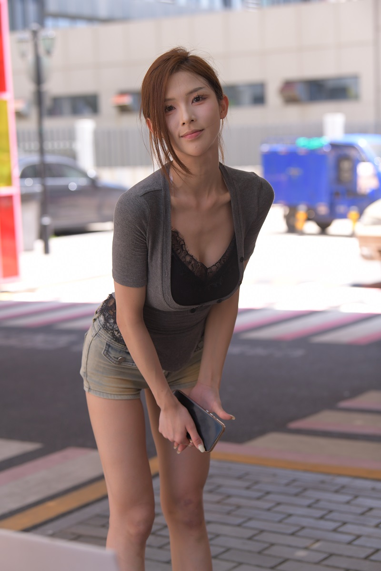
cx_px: 190
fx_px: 1302
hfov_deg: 16.7
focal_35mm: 82
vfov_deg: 24.8
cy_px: 286
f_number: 4
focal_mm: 82
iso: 640
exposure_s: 1/800
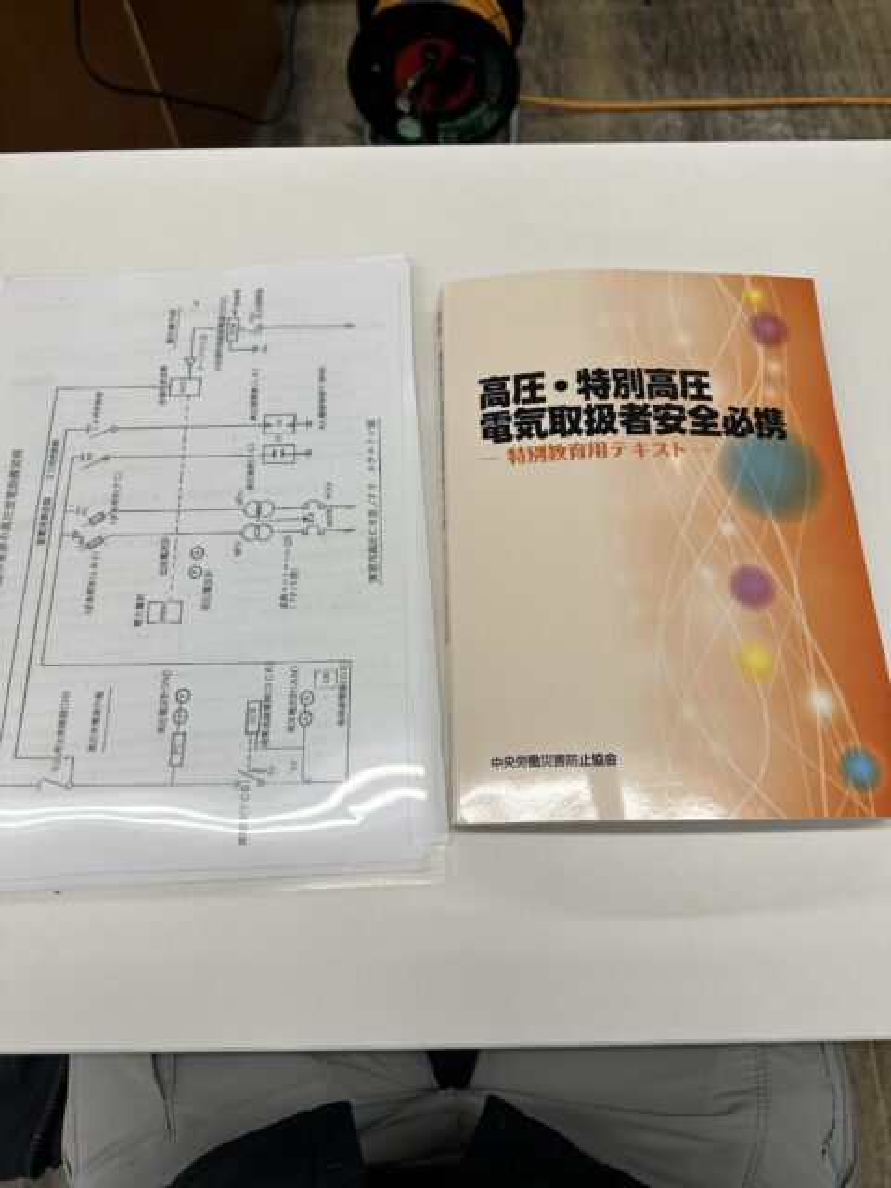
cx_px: 446
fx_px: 824
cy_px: 594
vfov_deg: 71.6
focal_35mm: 24
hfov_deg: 56.8
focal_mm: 6.86
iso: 80
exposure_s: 1/411
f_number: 1.78
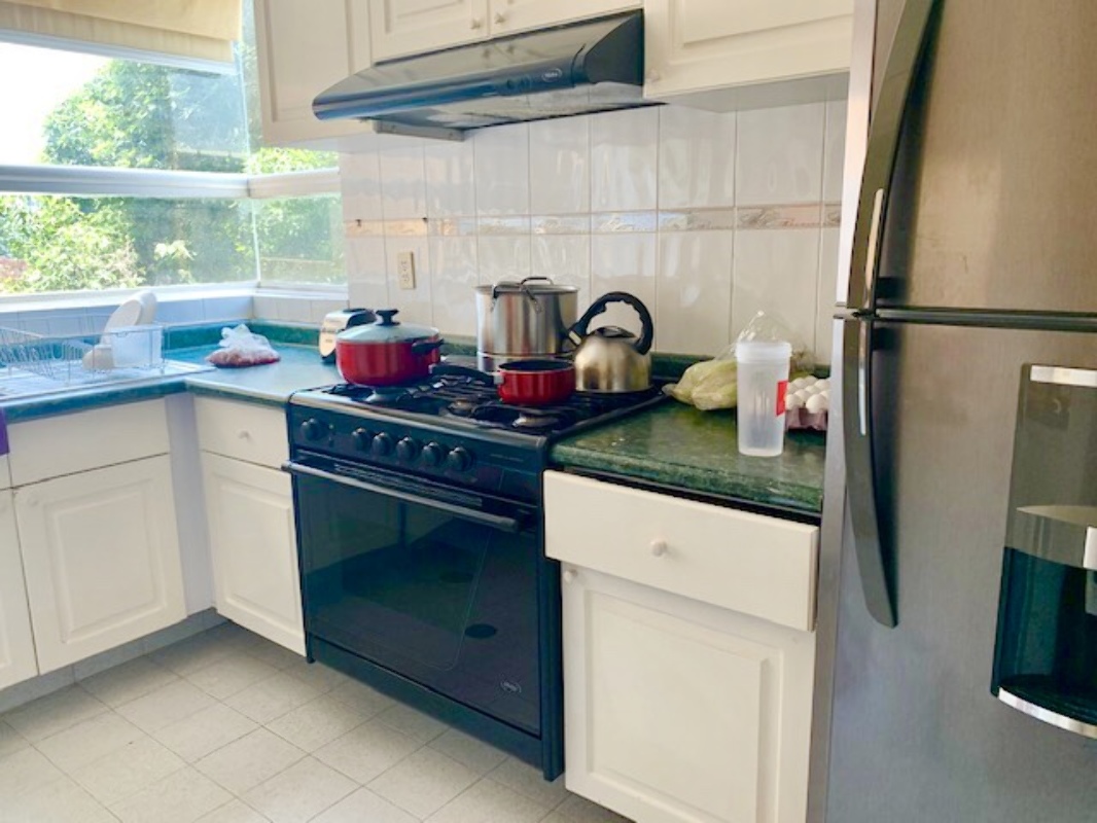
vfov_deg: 53.1
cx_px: 548
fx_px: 824
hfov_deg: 67.3
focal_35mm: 26
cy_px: 412
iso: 80
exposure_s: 1/121
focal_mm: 4.25
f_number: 1.8
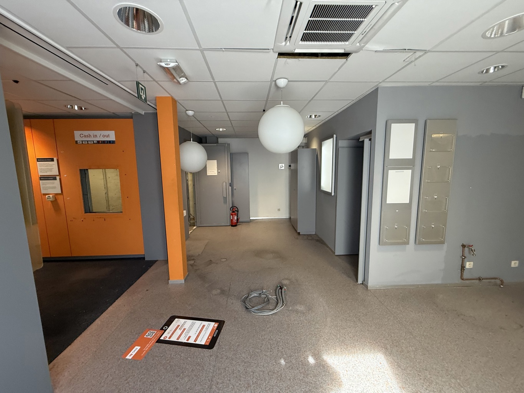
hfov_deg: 102.1
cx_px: 262
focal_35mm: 14
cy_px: 196
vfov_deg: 85.7
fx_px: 212
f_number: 2.2
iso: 320
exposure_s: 1/99
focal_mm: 2.22
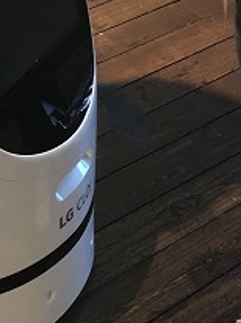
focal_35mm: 109
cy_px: -162
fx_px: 1014
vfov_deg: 16.5
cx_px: 139
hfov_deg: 13.6
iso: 100
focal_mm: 4
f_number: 1.8
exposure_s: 1/12
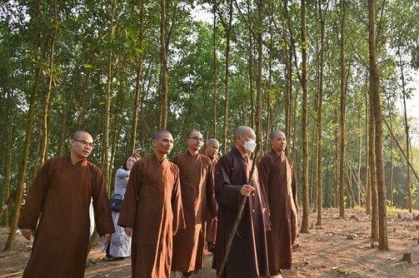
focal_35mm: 31
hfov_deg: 59.3
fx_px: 360
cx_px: 270
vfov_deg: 42.2
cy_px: 149
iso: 400
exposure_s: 1/250
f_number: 5
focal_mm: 24
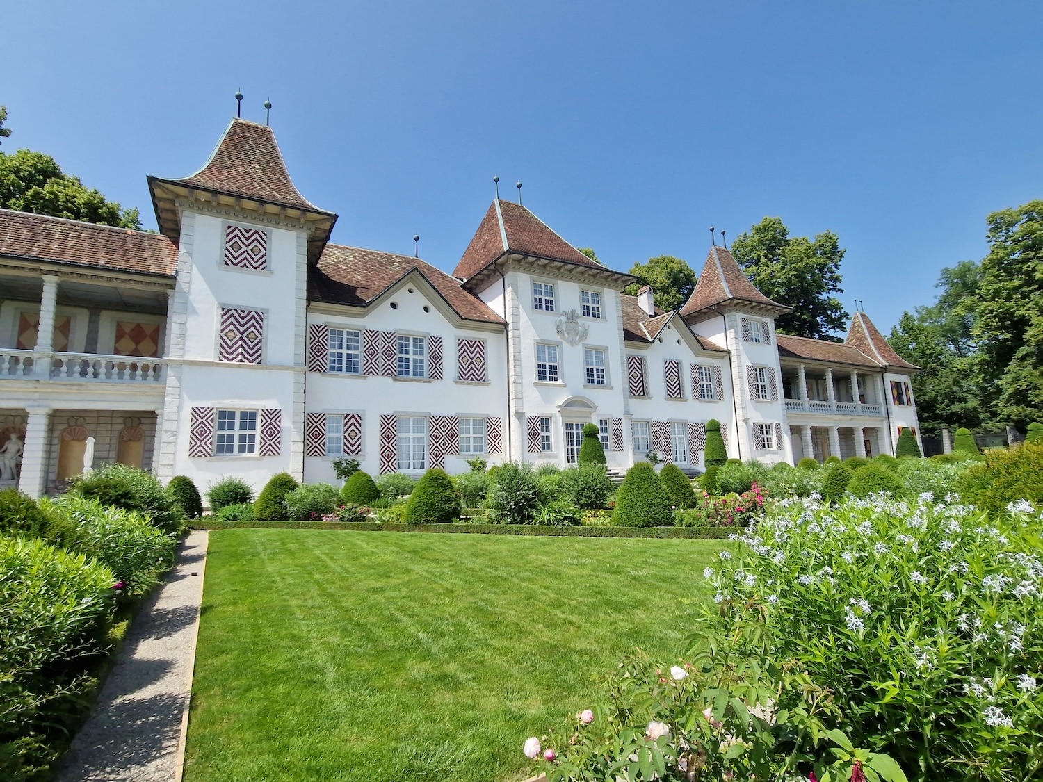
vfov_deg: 89.9
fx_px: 392
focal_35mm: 13
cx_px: 522
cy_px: 391
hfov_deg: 106.2
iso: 50
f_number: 2.2
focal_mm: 2.2
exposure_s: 1/2114
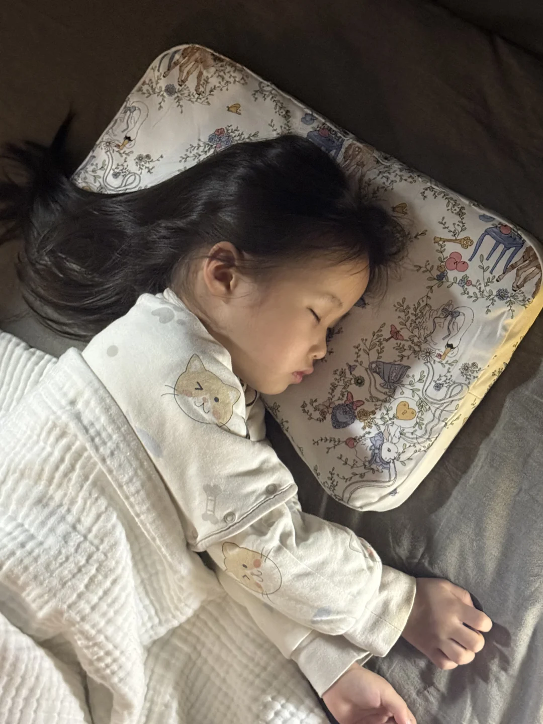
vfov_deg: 39.7
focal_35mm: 48
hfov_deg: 30.3
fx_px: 1004
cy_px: 362
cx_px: 272
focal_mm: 6.76
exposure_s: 1/20
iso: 1000
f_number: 1.78
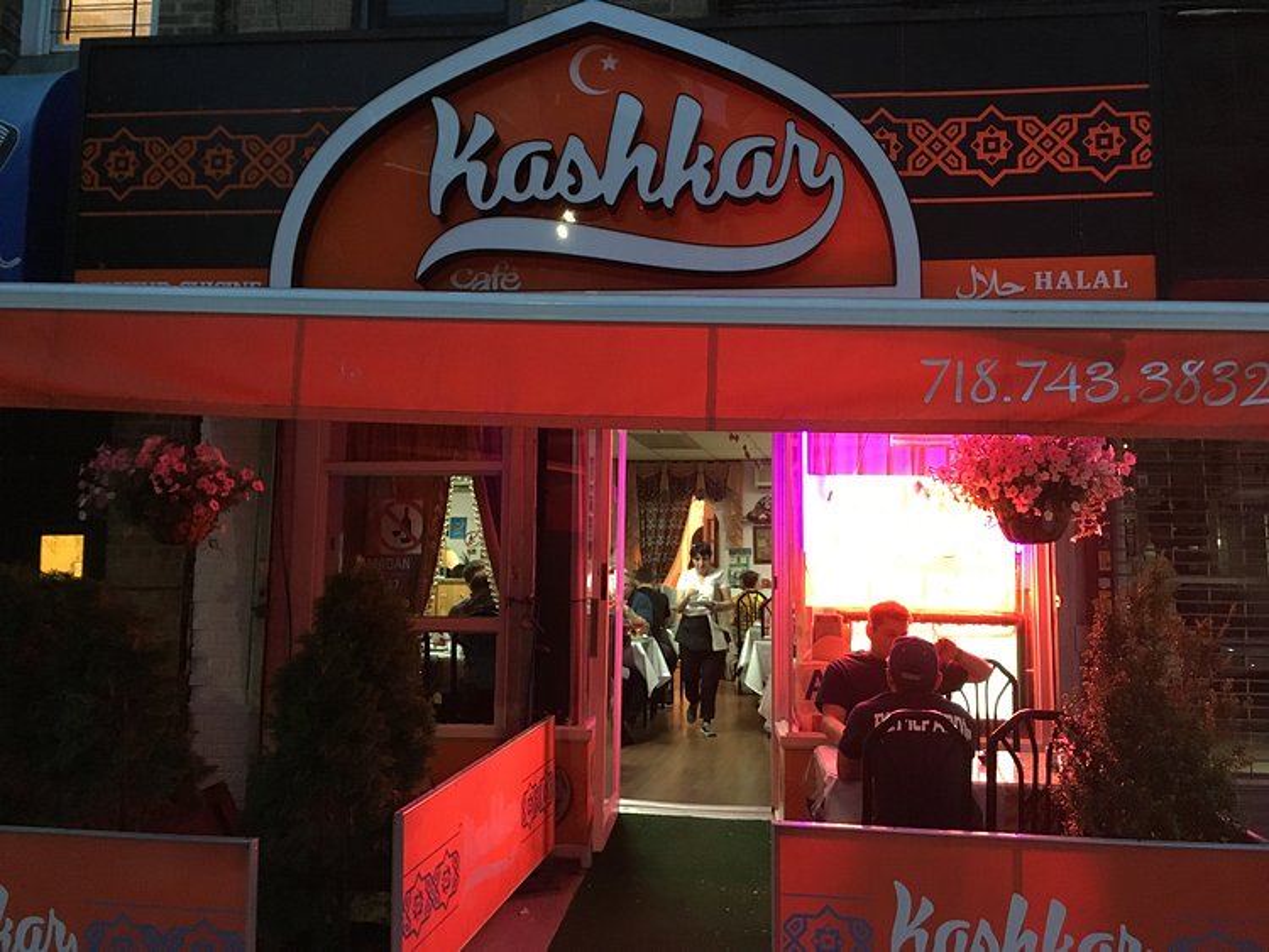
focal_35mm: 29
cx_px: 634
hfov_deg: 61.6
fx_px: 1063
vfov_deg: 48.3
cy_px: 476
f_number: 2.2
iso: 250
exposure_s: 1/15
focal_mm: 4.15
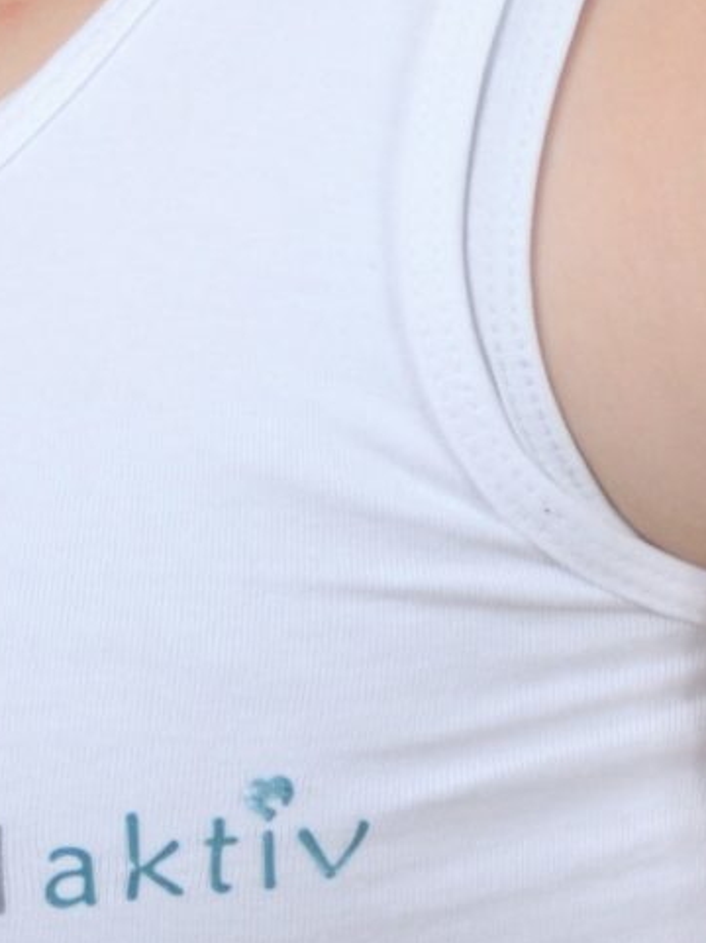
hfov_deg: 6.4
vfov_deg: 8.4
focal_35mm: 230
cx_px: 194
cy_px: -414
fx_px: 6263
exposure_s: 1/60
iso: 180
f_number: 4.2
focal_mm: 30
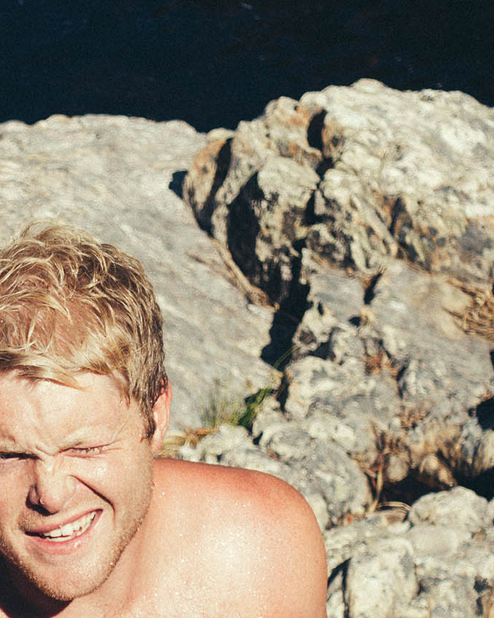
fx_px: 2815
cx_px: 95
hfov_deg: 10.0
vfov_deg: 12.5
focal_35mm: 154
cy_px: 350
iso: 125
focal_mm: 25.7
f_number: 4
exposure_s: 1/800
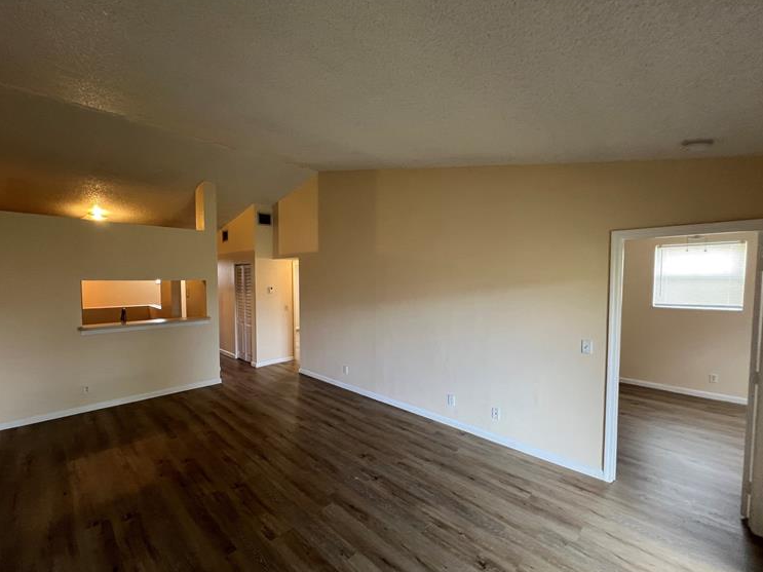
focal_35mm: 14
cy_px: 297
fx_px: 309
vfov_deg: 85.6
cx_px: 359
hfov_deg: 102.0
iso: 200
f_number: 1.8
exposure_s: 1/60
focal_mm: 1.57
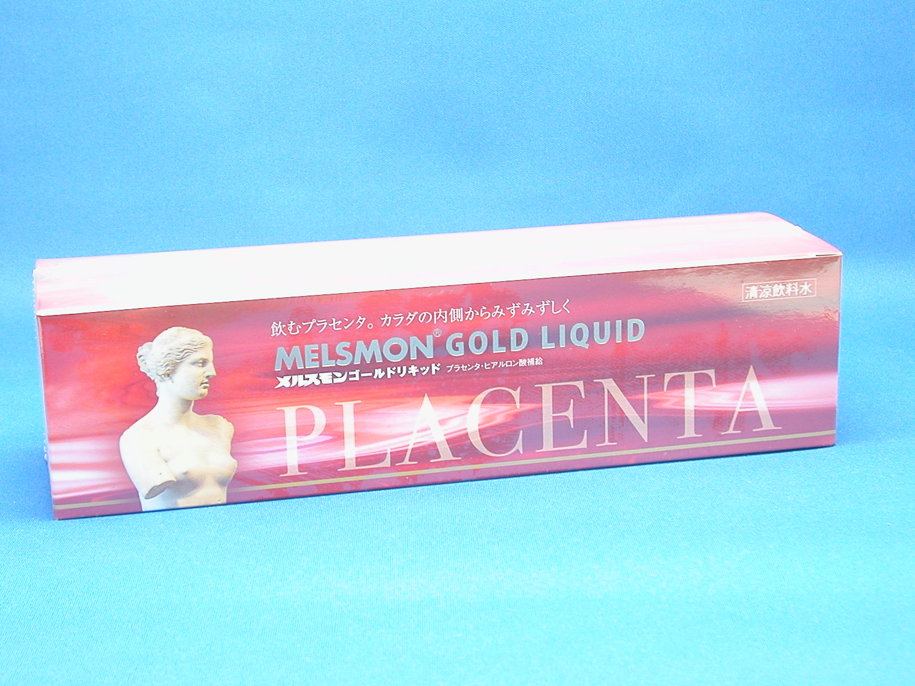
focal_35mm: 68
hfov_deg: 28.6
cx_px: 458
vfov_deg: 21.6
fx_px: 1797
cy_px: 343
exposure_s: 1/3.6
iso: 136
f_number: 3.7
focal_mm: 10.4
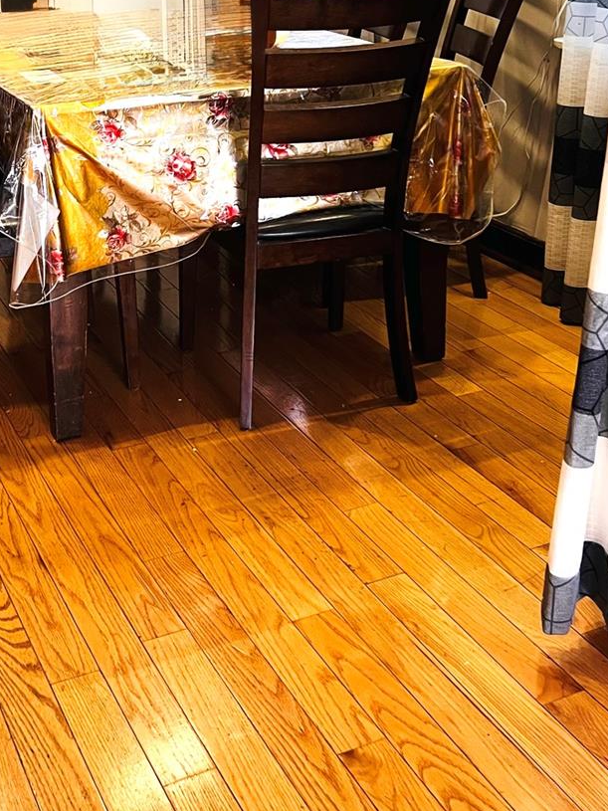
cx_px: 216
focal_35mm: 49
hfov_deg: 29.5
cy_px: 144
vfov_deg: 37.3
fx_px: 1148
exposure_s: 1/60
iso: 320
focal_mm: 5.7
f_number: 1.5
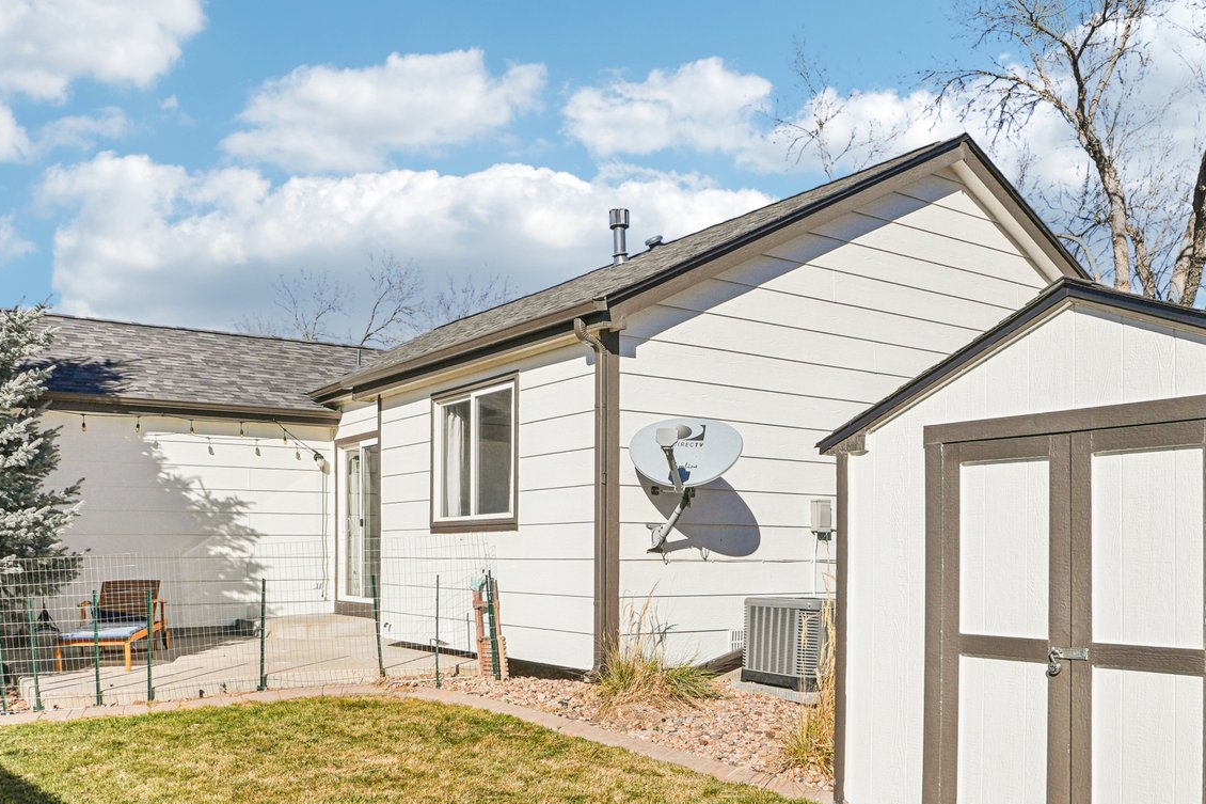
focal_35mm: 30
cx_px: 523
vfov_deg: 43.0
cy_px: 549
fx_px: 1002
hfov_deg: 61.9
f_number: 8
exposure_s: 1/750
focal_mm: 11
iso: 100
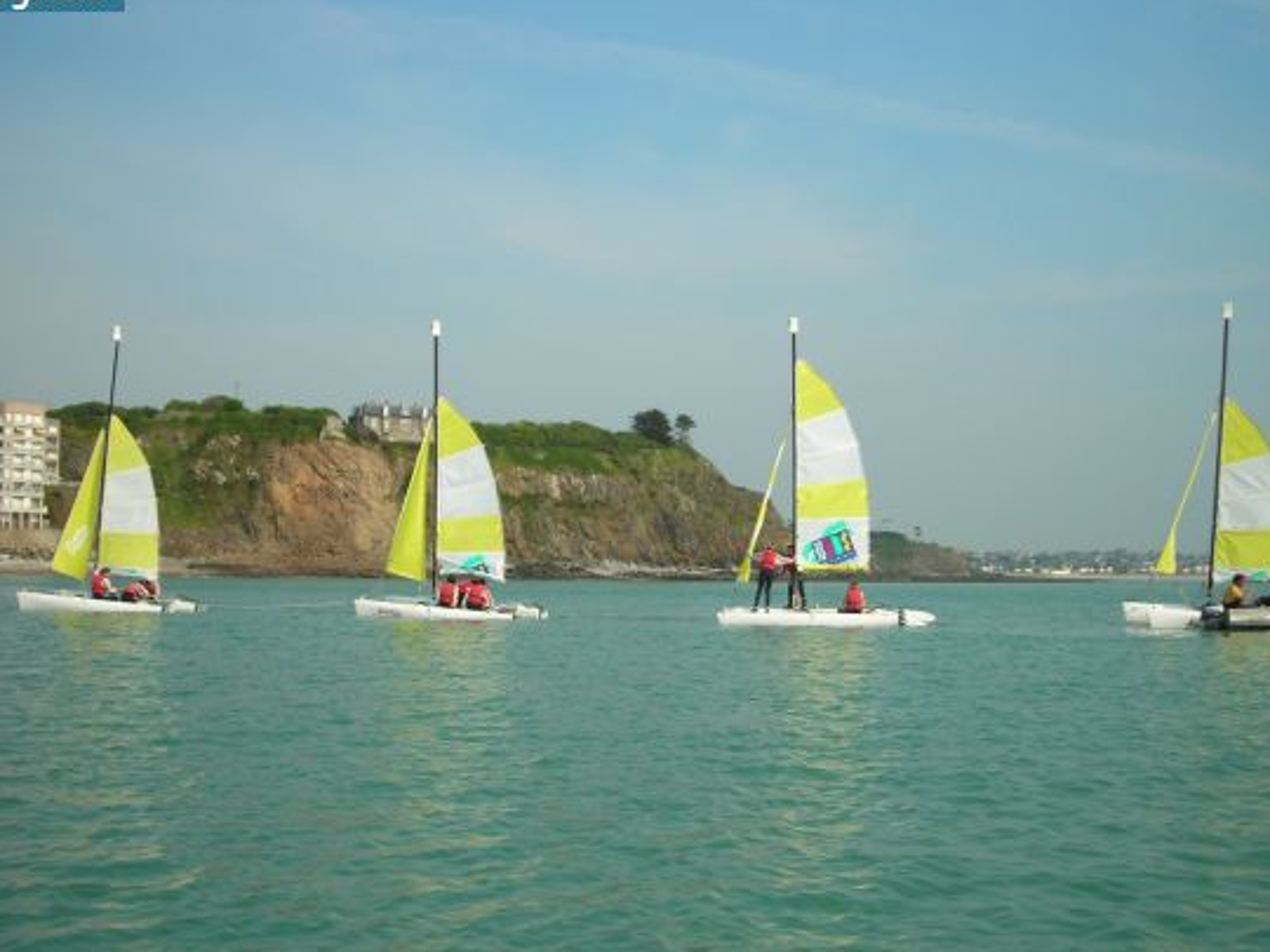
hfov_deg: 42.1
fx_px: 1651
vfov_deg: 32.2
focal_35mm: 45
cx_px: 619
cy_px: 522
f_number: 6.4
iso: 50
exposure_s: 1/168
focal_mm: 6.3
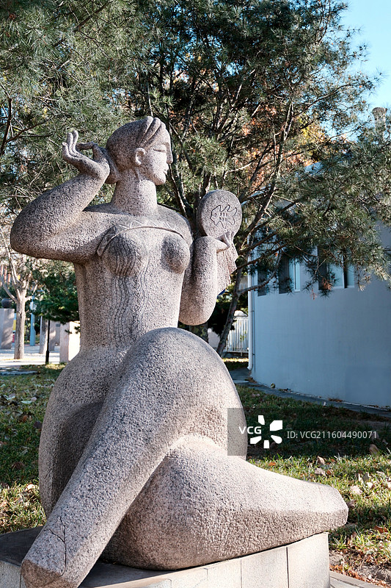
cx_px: 196
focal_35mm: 43
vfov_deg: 45.4
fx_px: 701
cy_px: 294
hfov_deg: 31.2
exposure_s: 1/350
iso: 250
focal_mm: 28.7
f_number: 3.6
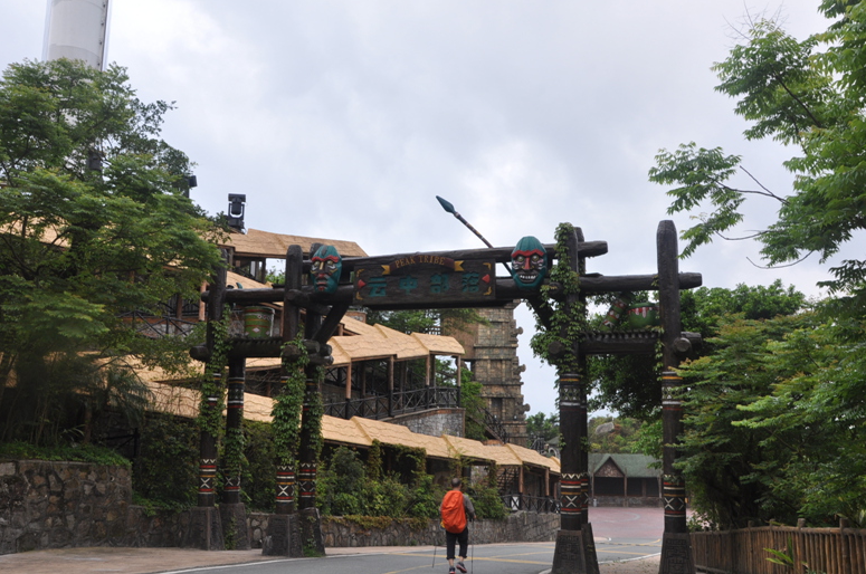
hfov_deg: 58.0
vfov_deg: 40.4
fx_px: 781
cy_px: 293
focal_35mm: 33
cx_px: 431
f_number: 11
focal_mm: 21
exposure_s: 1/30
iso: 250
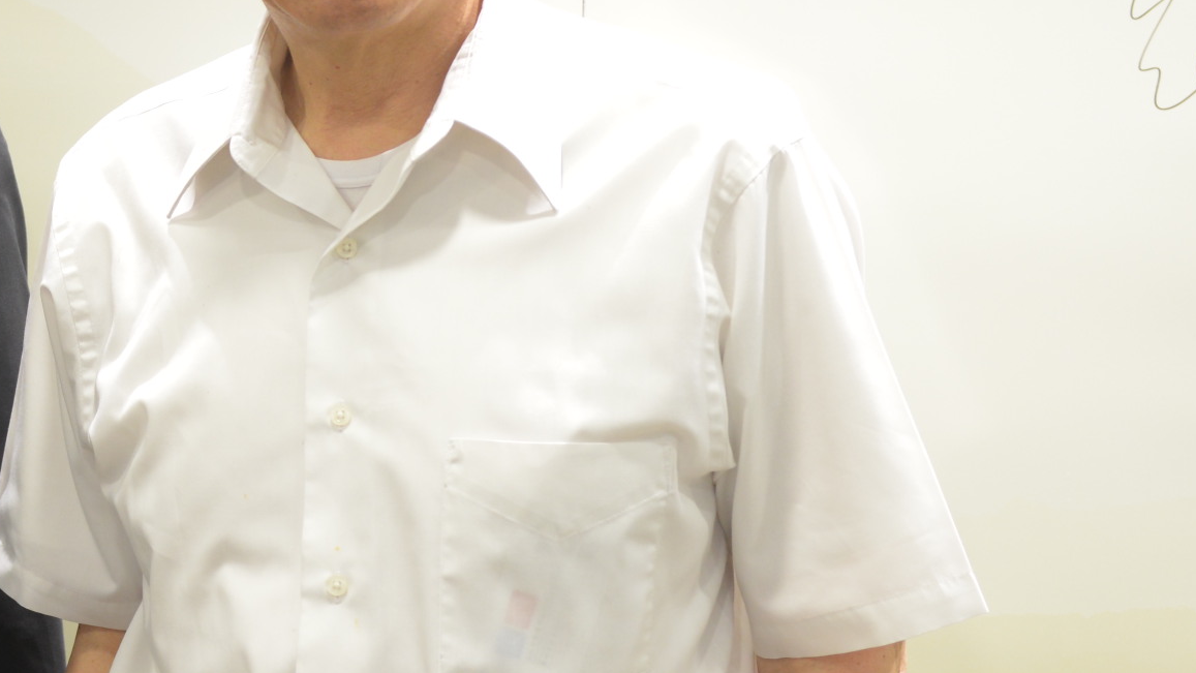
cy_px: 126
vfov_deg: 10.1
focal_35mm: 120
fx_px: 3806
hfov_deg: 17.3
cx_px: -131
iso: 800
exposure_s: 1/50
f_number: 3.2
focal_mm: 36
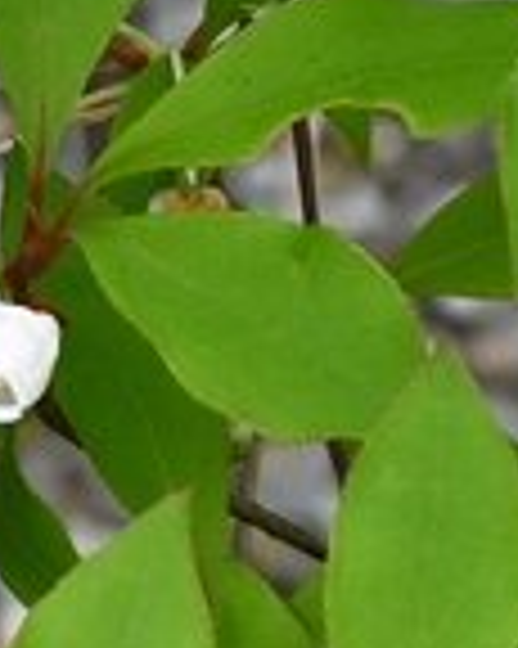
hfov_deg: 2.6
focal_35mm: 578
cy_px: 772
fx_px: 11092
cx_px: 1446
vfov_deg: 3.3
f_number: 8
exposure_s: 1/320
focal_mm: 37
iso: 400
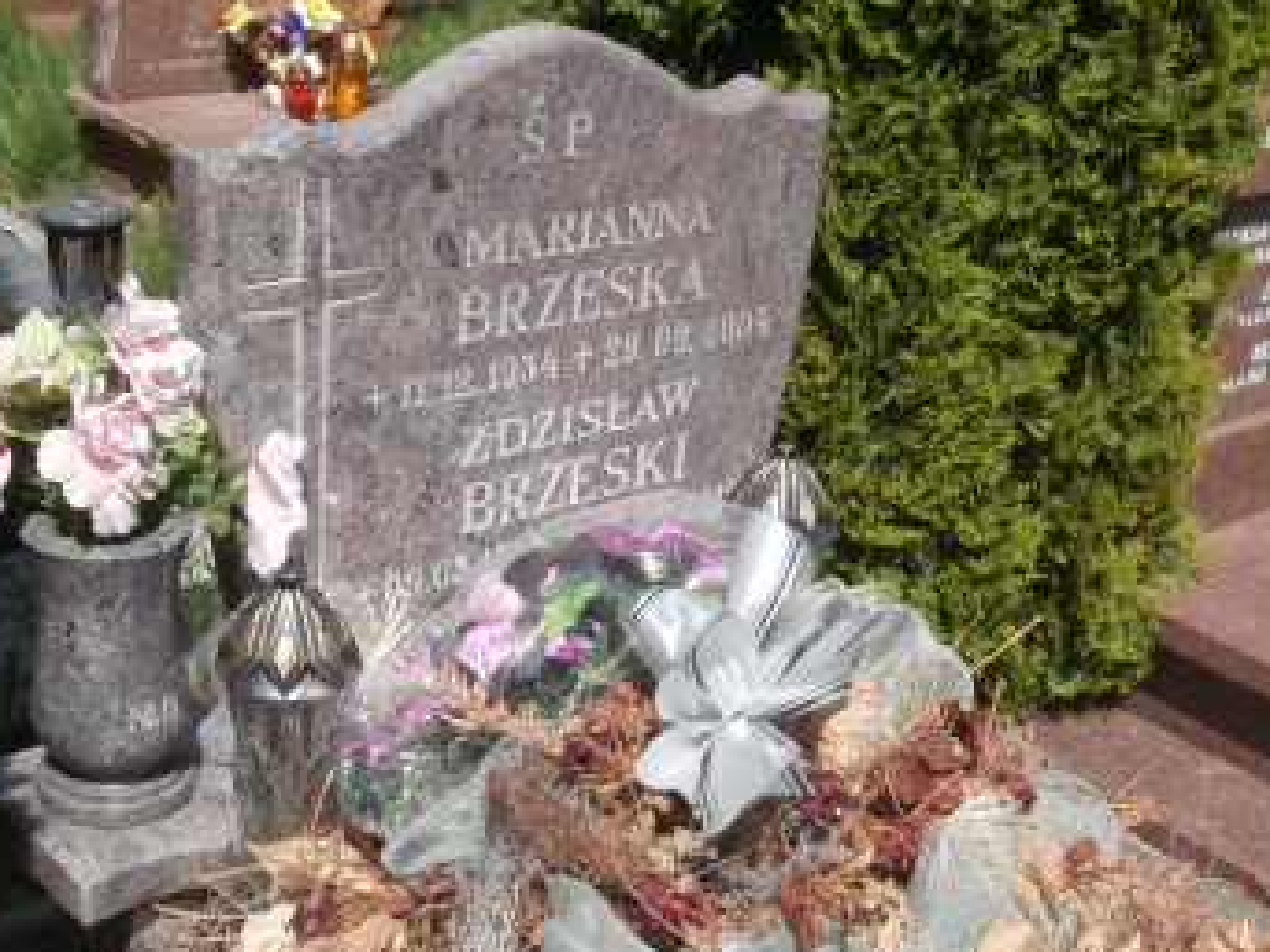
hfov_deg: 34.3
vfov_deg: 25.8
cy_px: 682
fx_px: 2054
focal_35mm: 56
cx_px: 722
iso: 100
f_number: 3.5
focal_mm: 5.36
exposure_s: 1/800
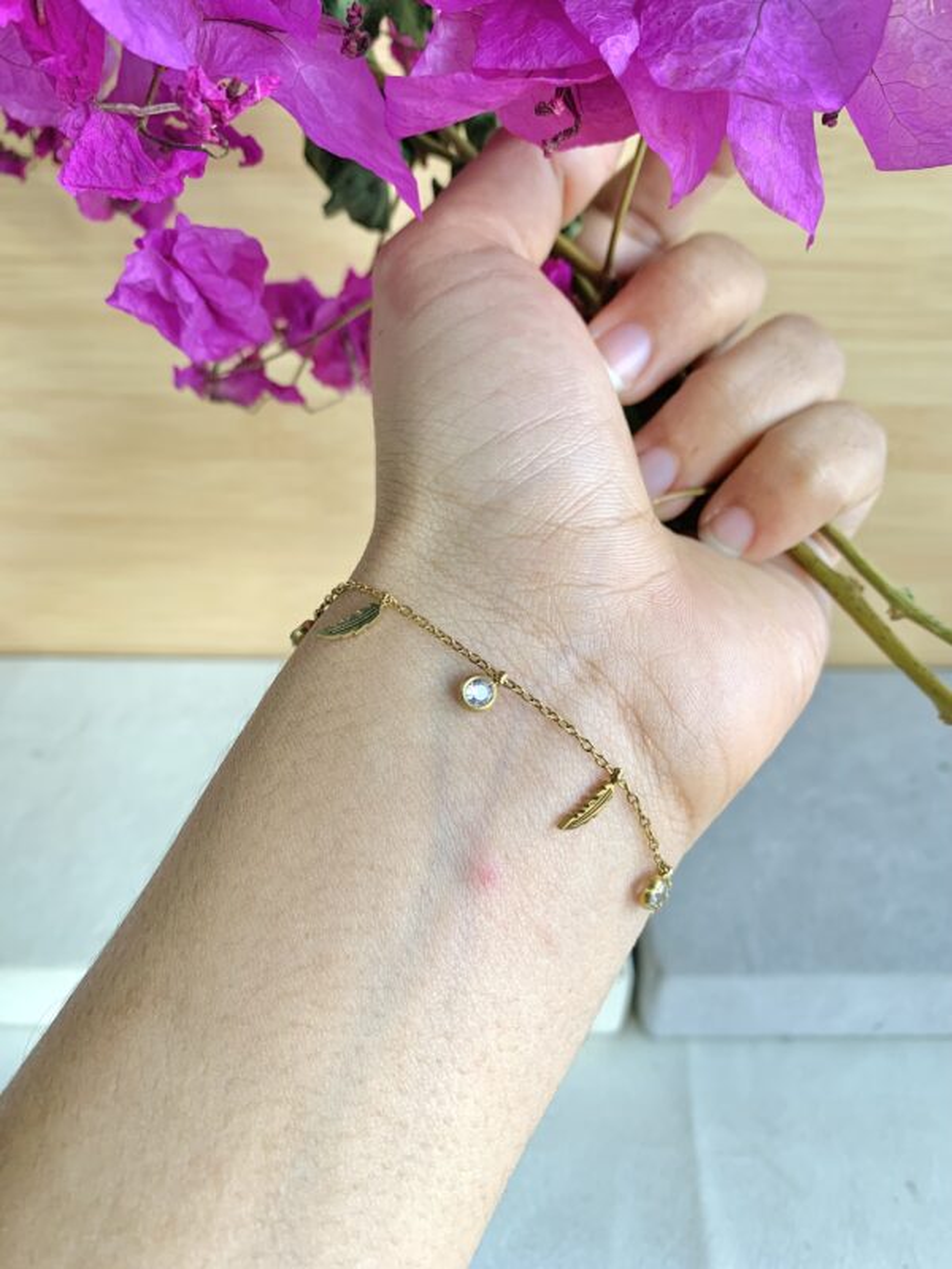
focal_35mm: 26
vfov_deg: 67.3
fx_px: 953
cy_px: 634
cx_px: 476
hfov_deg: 53.1
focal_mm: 4.25
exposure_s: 1/100
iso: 80
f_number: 1.8
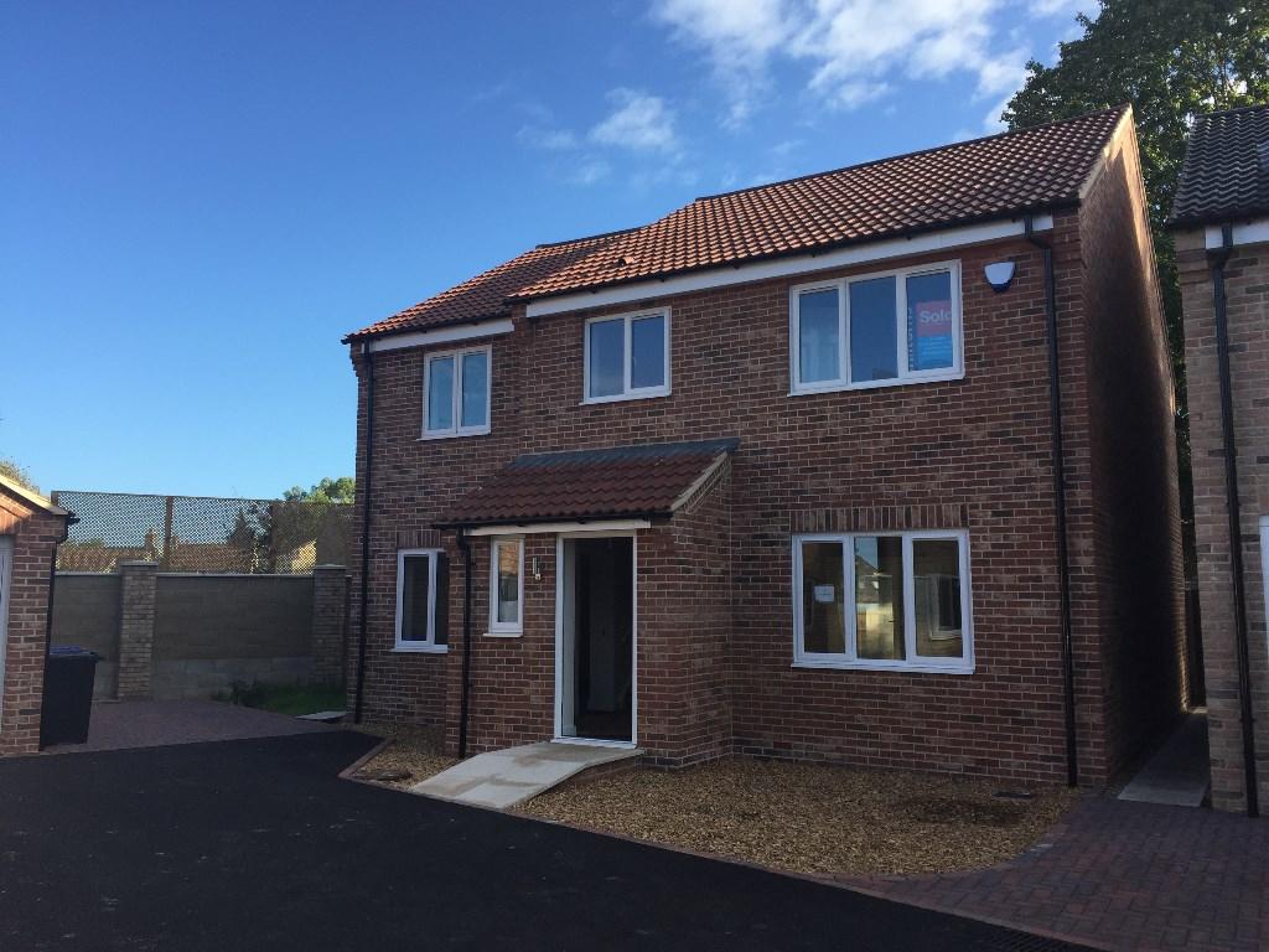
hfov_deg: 61.7
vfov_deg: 48.2
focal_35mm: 29
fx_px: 1063
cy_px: 476
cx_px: 634
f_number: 2.2
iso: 32
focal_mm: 4.15
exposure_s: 1/879
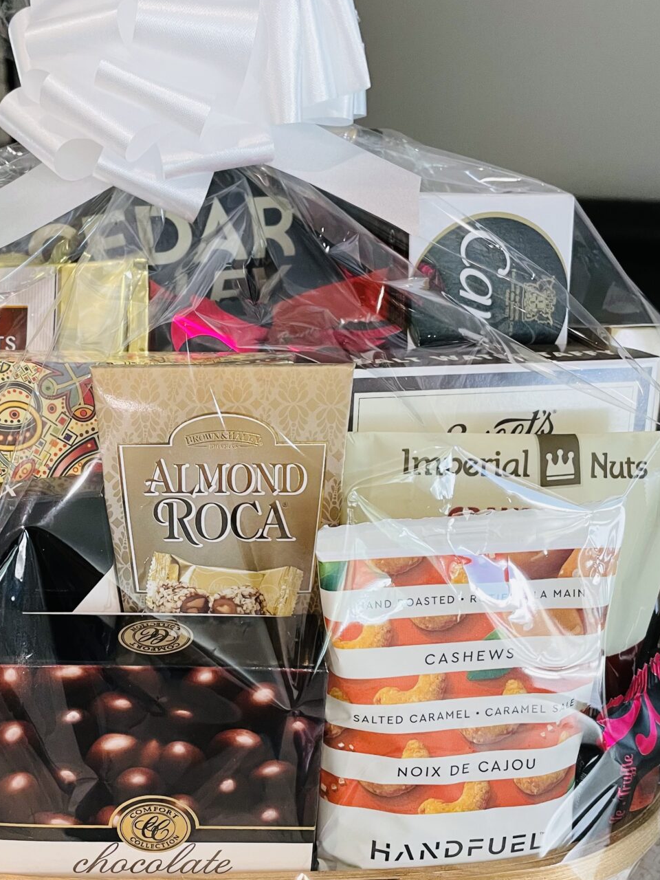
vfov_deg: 47.7
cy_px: 511
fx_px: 991
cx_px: 204
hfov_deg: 36.3
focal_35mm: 39
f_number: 1.6
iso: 125
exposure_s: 1/60
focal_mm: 4.2
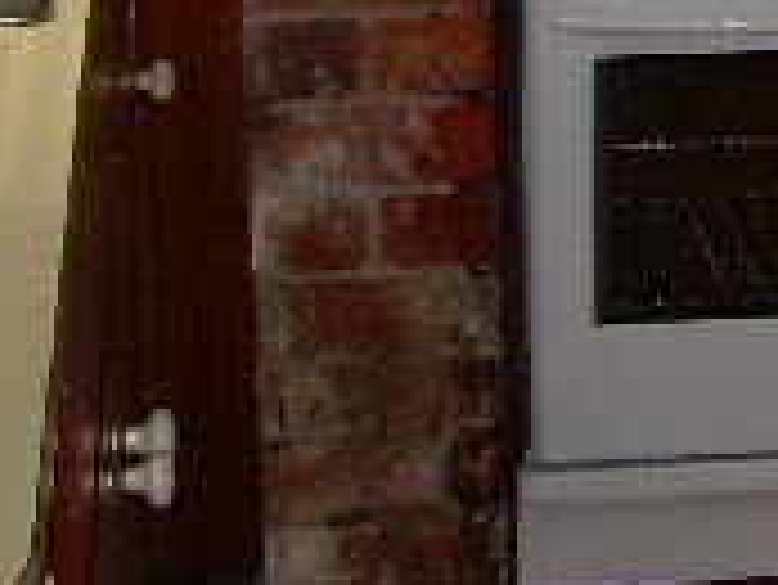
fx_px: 3958
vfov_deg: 8.0
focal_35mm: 176
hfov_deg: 11.0
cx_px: 962
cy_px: -612
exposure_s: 1/60
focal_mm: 6.3
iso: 50
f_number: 2.8
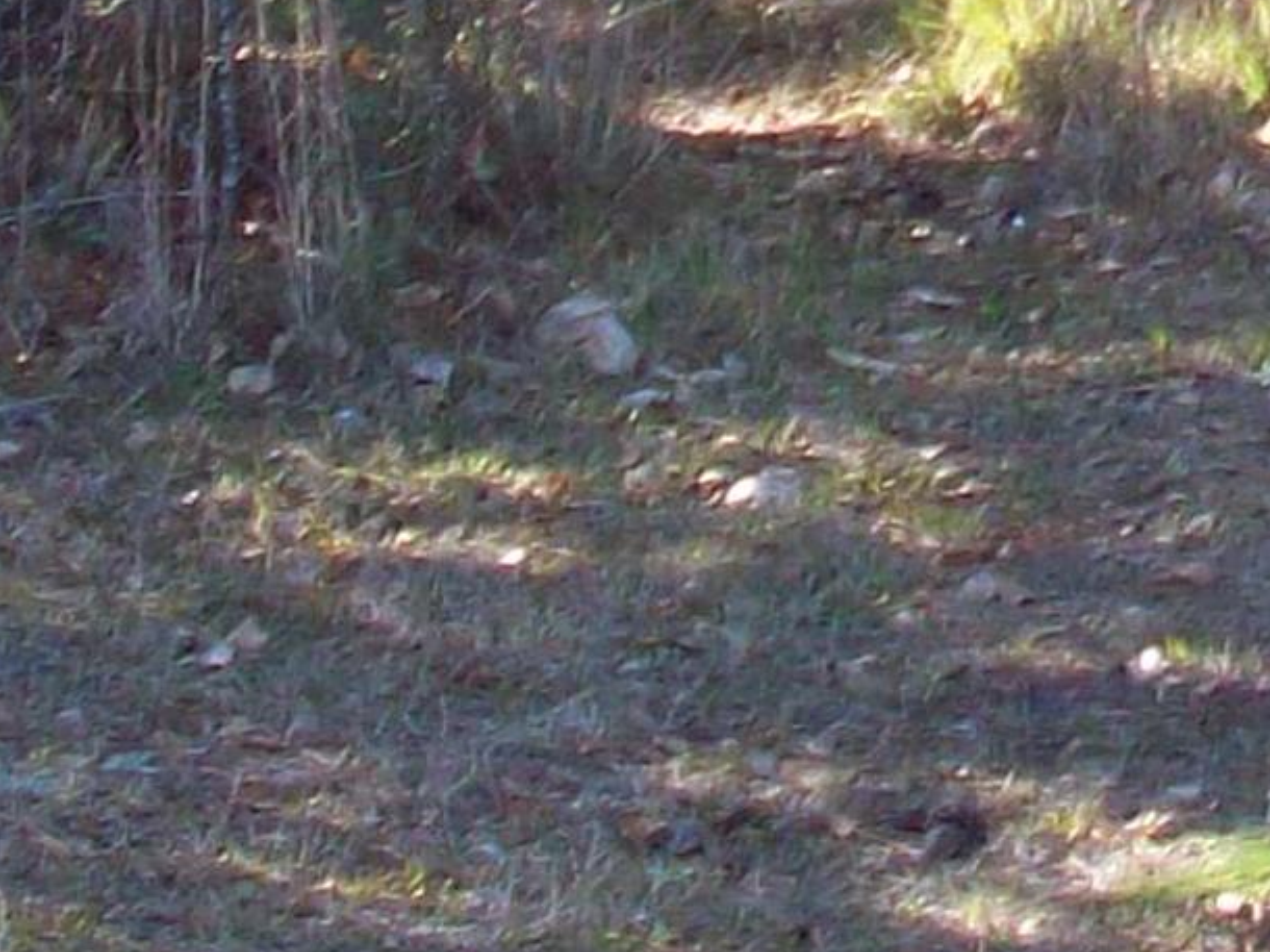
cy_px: -1283
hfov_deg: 10.6
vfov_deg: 7.6
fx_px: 6675
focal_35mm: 182
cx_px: 1768
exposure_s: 1/102
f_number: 2.8
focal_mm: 6.2
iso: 80
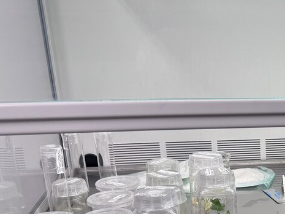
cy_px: 197
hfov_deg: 27.0
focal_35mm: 62
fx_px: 510
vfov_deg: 23.0
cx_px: 356
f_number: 1.78
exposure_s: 1/120
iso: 100
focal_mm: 6.76
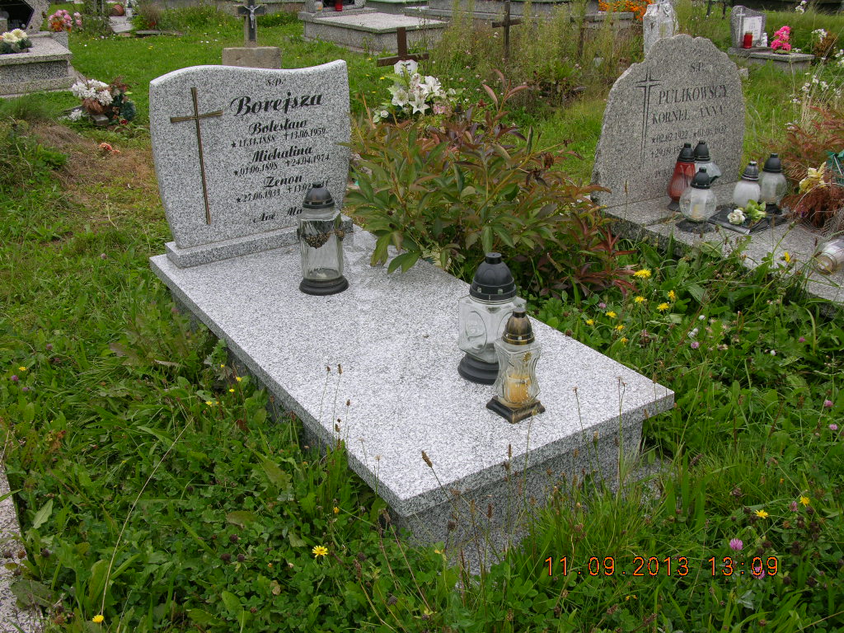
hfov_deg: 52.6
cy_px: 316
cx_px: 422
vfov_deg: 40.7
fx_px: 853
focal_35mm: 35
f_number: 5
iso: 50
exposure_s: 1/170
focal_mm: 8.9
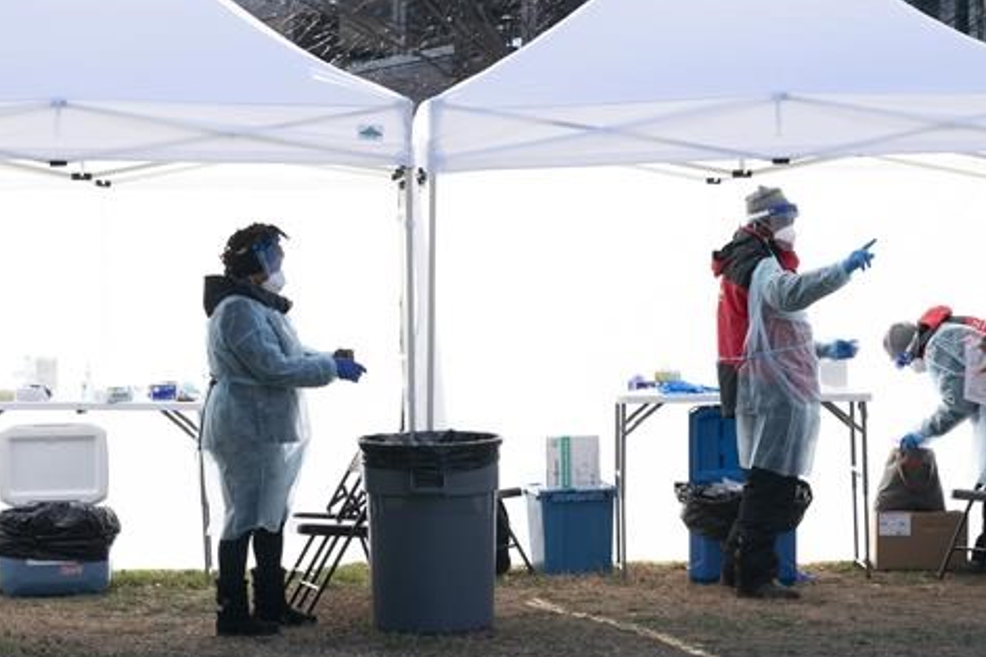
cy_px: 336
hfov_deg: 14.9
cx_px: 429
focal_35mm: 138
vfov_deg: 9.9
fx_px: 3779
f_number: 10
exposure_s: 1/400
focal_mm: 100
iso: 640
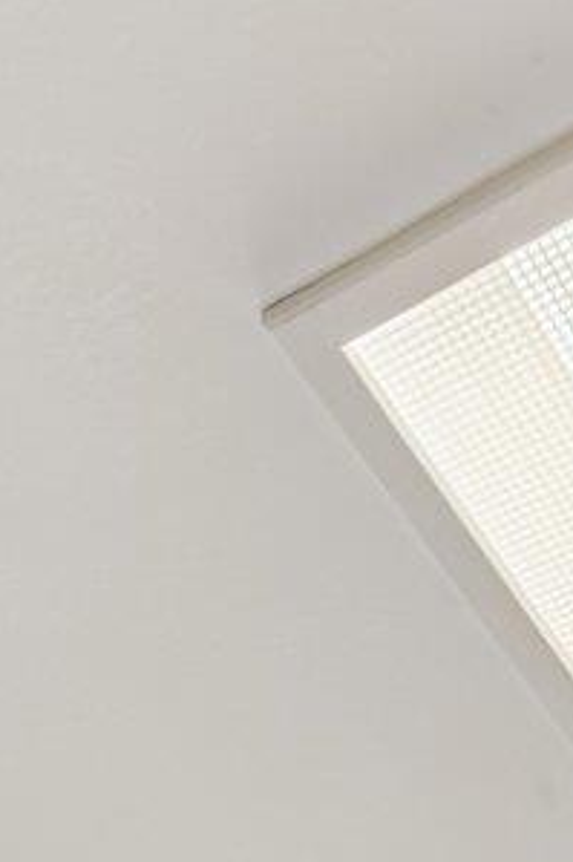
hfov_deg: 14.1
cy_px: 1934
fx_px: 2294
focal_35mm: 96
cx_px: 20
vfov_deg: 15.1
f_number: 8
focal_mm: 14
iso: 400
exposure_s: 1/20
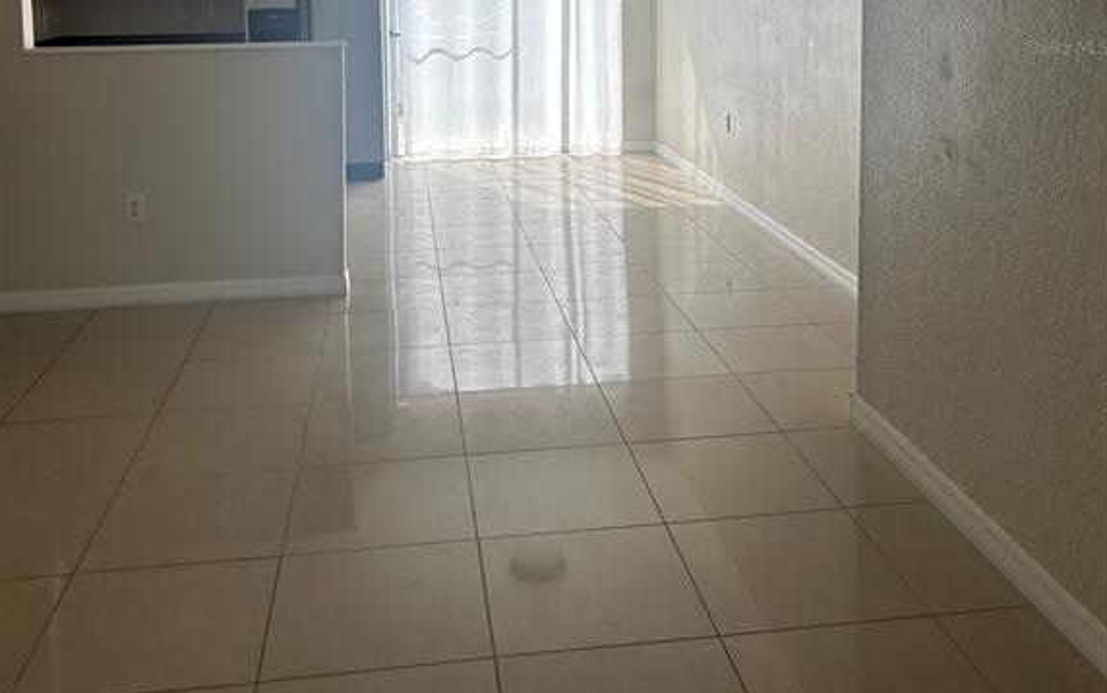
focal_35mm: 37
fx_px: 1117
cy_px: 46
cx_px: 555
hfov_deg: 52.7
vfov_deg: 32.4
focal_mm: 5.7
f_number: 1.5
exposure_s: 1/367
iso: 50
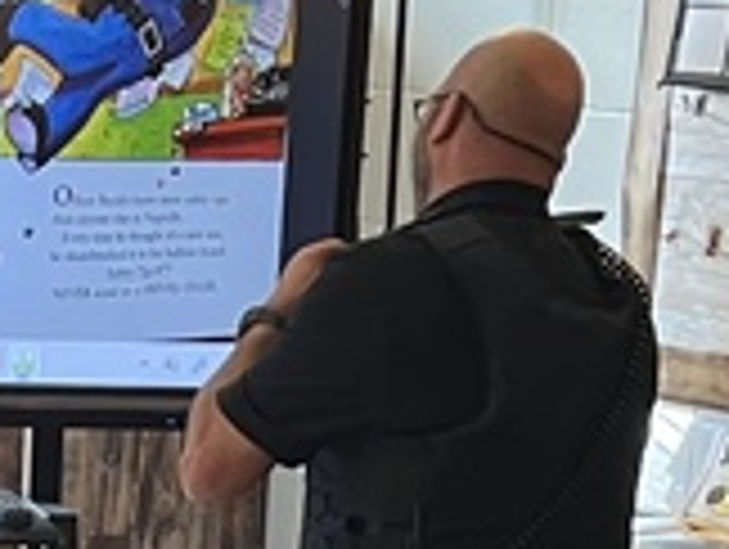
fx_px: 3459
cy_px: 1094
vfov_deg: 8.6
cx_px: 153
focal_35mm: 164
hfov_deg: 12.0
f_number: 1.5
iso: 160
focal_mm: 5.7
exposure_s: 1/60
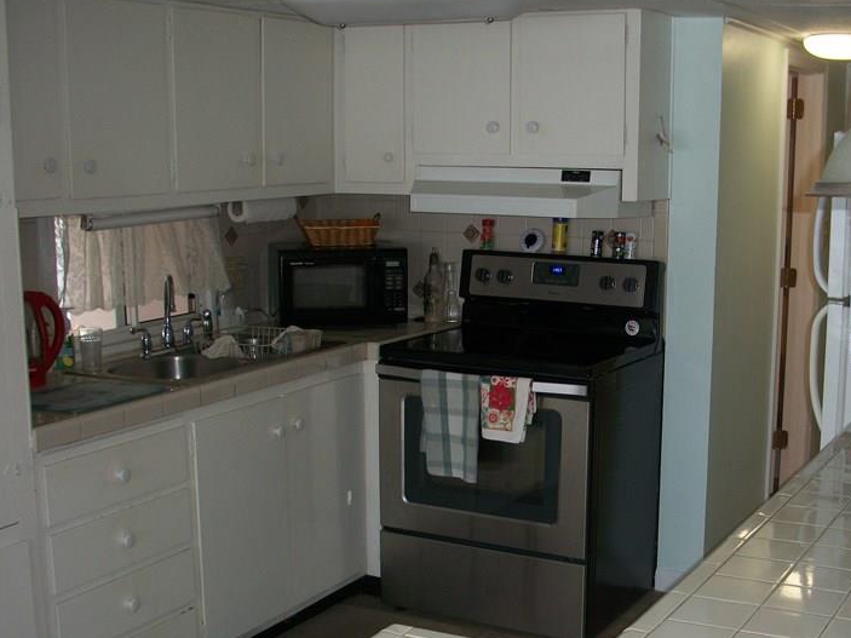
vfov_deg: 28.3
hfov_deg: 37.4
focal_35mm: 51
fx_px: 1254
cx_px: 500
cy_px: 450
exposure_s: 1/30
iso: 80
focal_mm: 6.3
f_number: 3.1
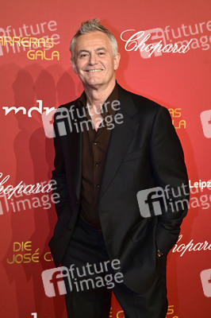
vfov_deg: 41.9
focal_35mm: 47
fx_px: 414
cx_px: 106
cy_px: 159
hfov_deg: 28.6
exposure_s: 1/160
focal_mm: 47
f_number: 7.1
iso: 1600
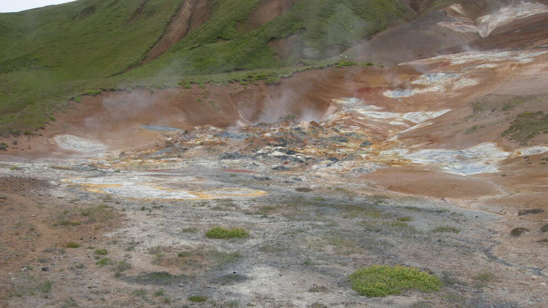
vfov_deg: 30.3
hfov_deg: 51.6
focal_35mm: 39
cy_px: 185
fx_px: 567
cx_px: 274
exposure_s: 1/164
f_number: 4.8
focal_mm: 7.5
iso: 100
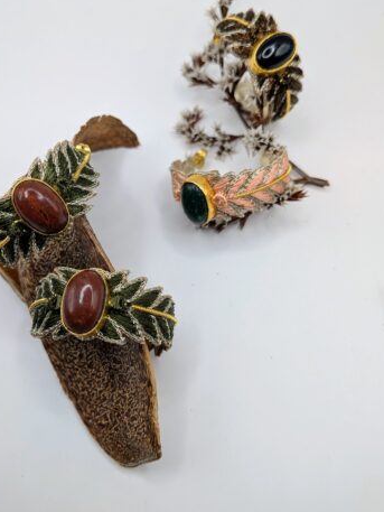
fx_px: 414
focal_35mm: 28
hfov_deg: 49.7
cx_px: 174
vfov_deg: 63.4
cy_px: 238
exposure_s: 1/135
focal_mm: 4.53
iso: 45
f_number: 1.7
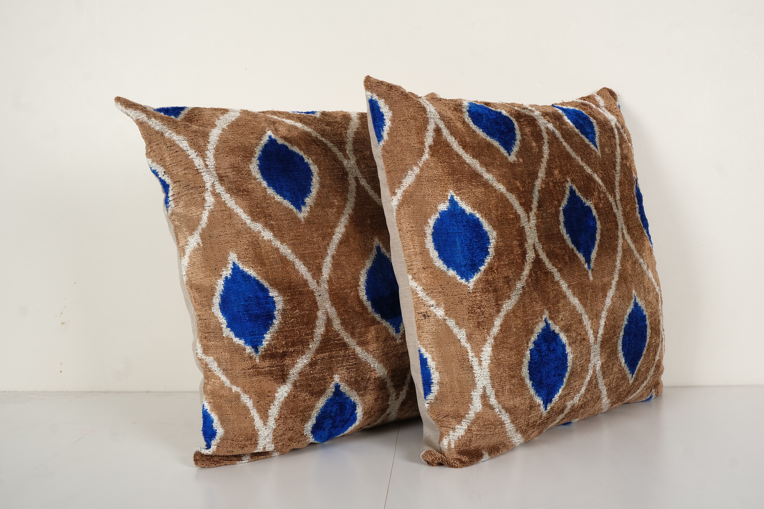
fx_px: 764
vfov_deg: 36.9
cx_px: 382
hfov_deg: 53.1
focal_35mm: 36
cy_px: 254
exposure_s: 1/160
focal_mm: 24.3
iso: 80
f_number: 13
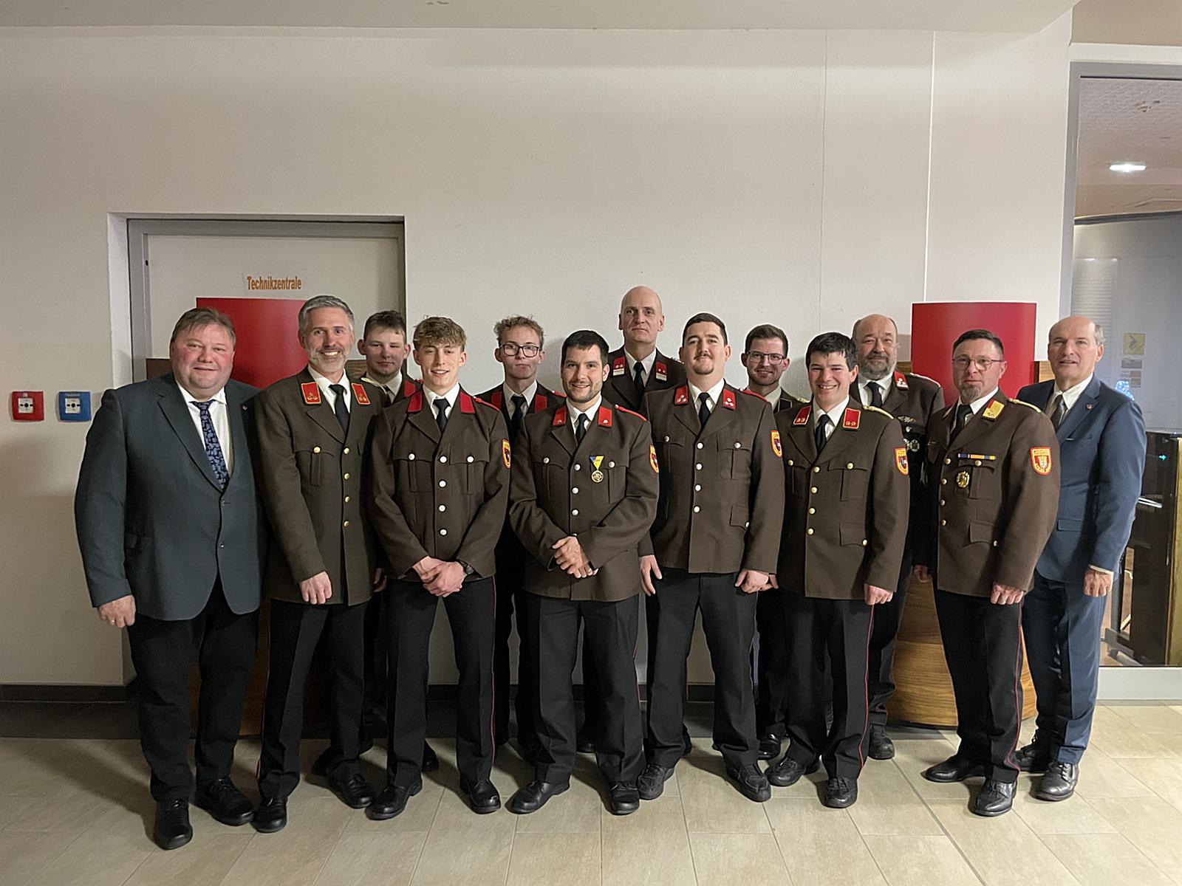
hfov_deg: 67.3
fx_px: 888
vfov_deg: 53.1
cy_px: 443
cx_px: 591
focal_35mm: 26
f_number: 1.6
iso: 500
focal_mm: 4.2
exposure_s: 1/25
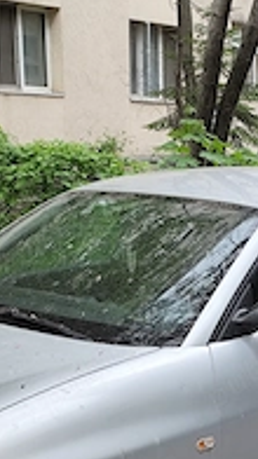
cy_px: 391
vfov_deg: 26.5
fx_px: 950
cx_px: 199
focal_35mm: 78
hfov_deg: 15.4
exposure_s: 1/164
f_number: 1.65
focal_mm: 6.19
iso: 50
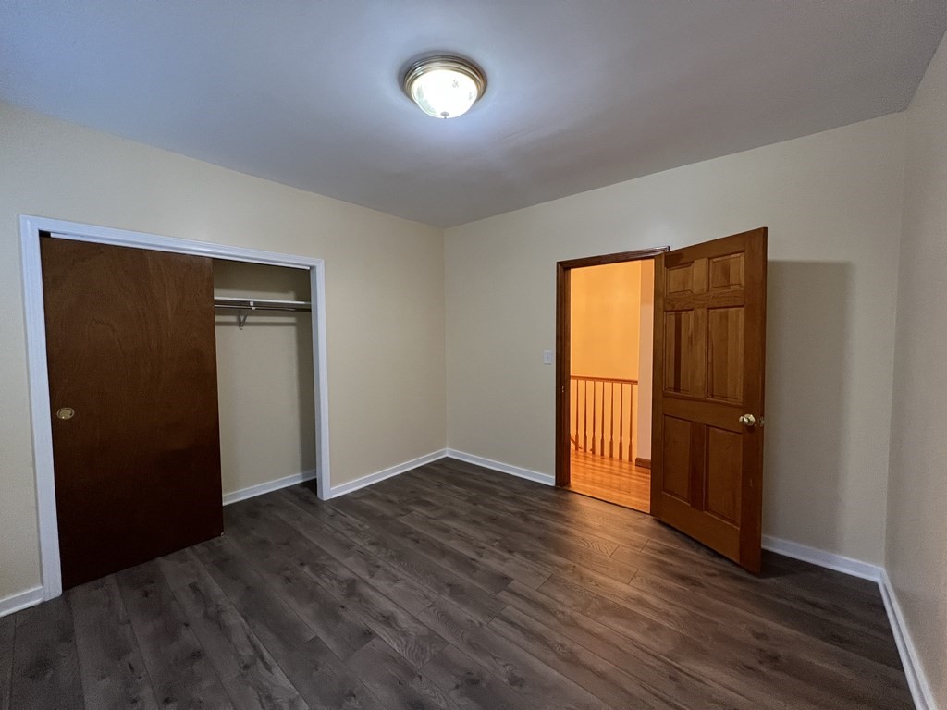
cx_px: 474
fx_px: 356
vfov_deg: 89.9
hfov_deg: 106.2
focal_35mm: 13
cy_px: 355
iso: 250
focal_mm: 1.57
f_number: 1.8
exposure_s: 1/60
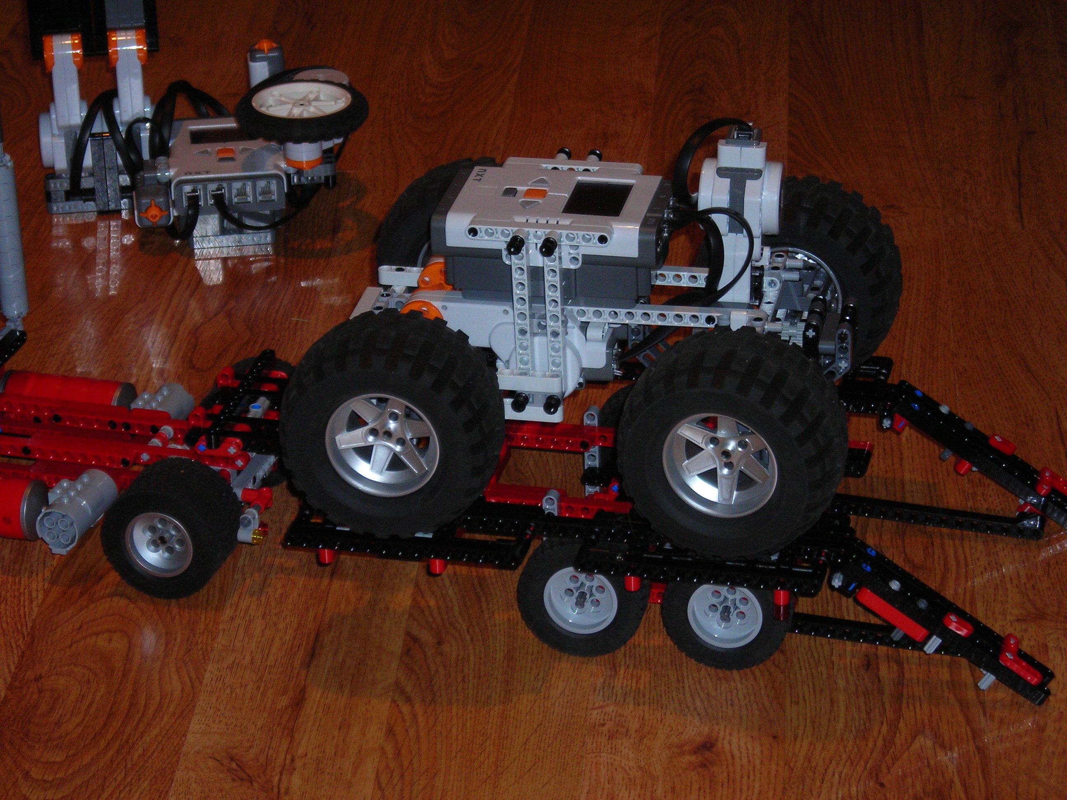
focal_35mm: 116
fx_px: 3576
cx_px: 534
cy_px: 400
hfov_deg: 17.0
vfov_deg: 12.8
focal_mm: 19.2
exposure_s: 1/60.1
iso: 118
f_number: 5.3
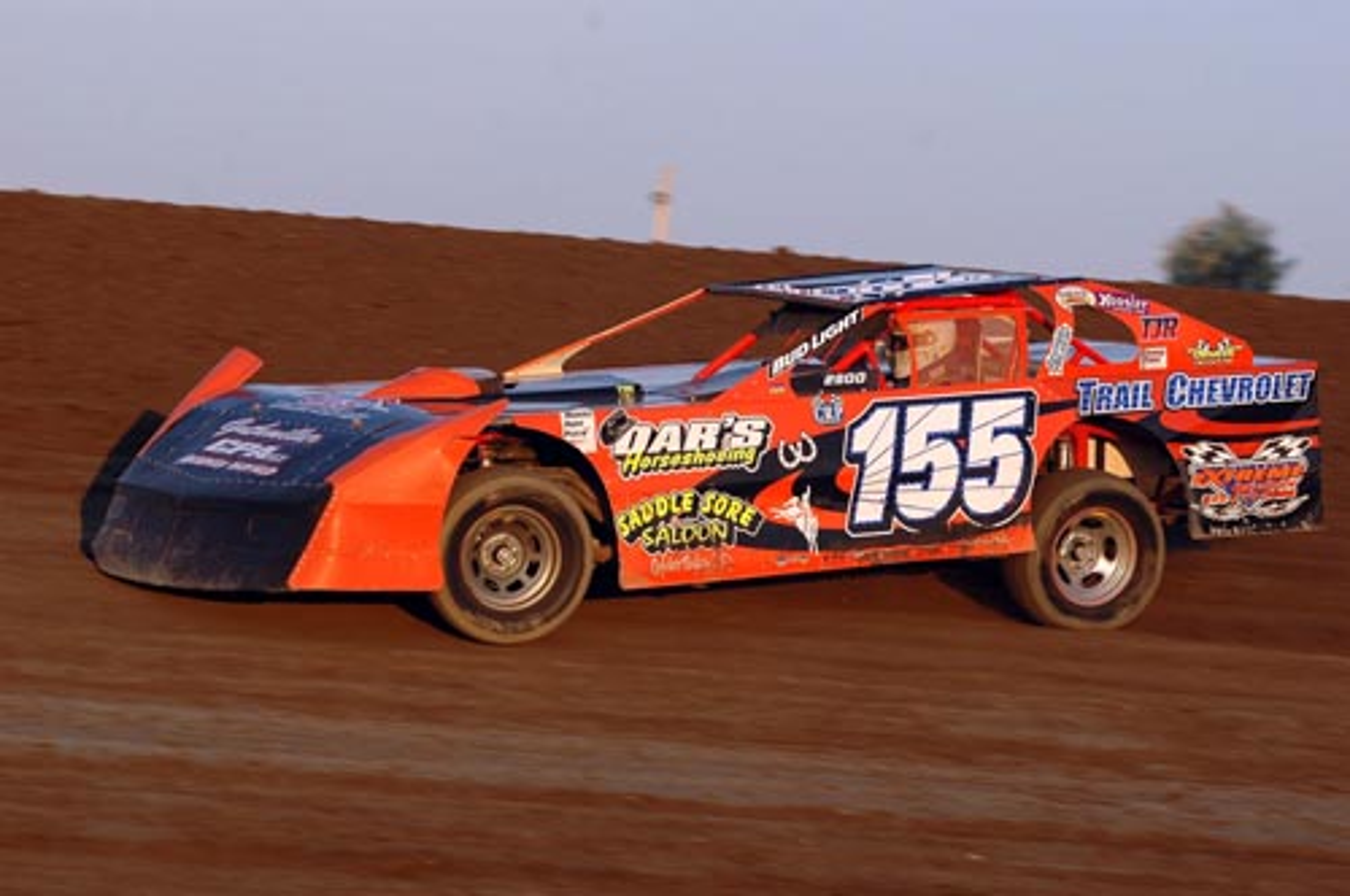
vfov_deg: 8.1
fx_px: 6292
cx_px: 675
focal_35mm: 168
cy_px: 448
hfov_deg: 12.2
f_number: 5
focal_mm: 112
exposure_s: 1/500
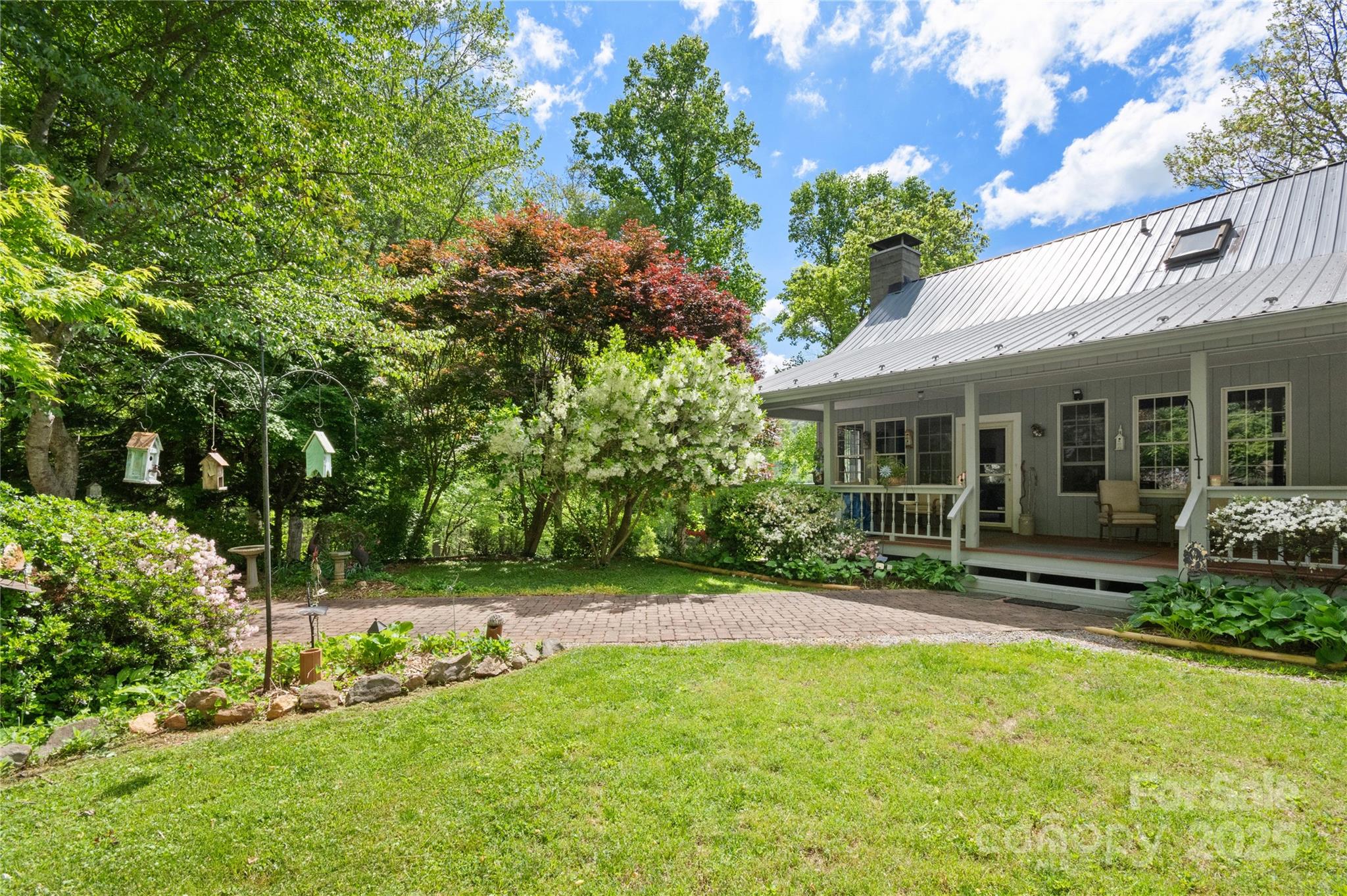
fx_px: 561
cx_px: 674
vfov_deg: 77.2
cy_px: 448
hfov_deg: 100.4
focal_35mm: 15
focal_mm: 10
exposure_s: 1/250
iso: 250
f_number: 14
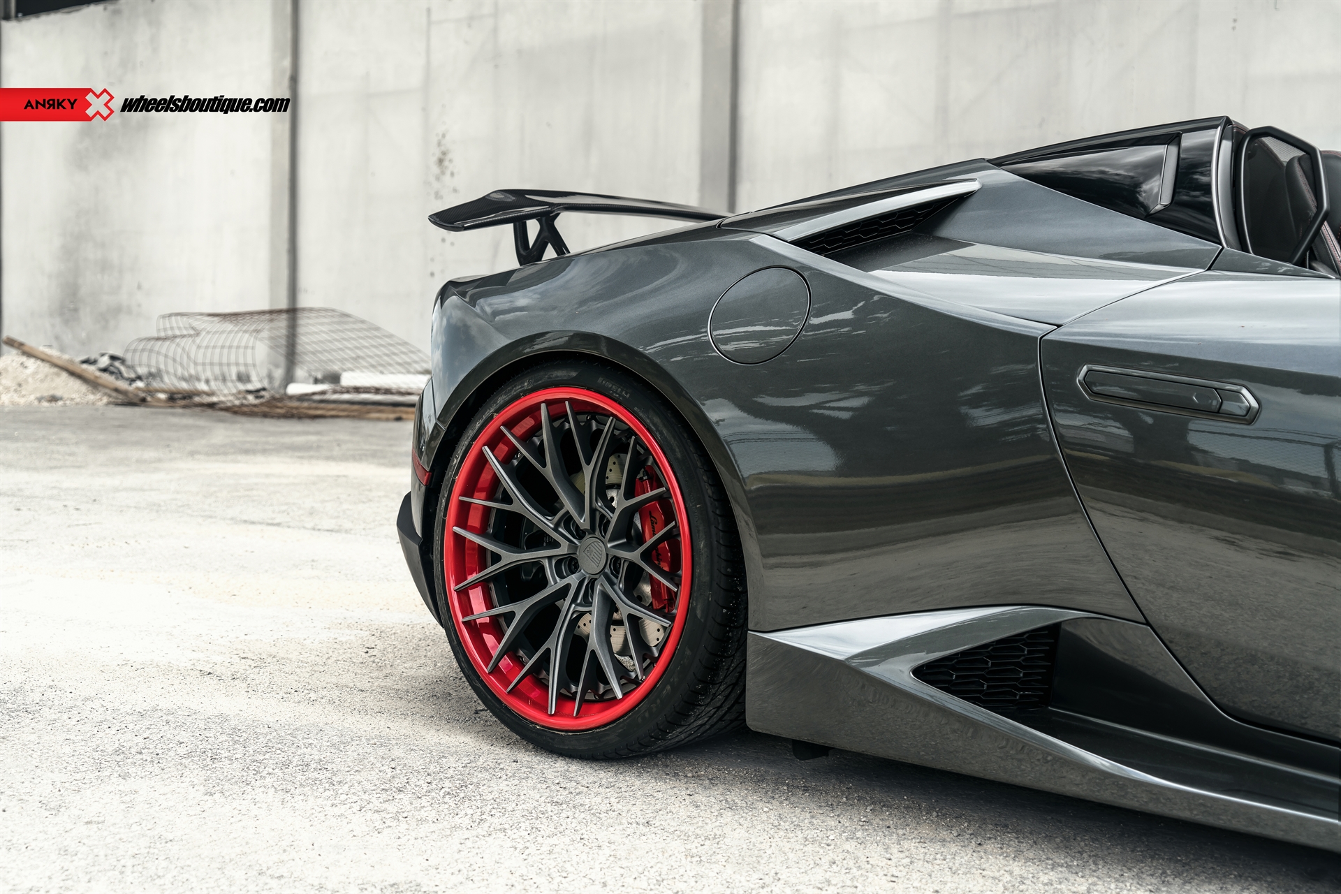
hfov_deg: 47.4
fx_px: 1527
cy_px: 447
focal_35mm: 41
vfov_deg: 32.6
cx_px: 670
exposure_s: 1/200
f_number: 4.5
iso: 125
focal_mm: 41
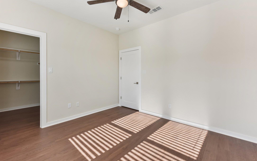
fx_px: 105
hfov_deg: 101.4
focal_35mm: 15
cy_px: 74
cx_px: 123
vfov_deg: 74.7
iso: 400
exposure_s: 1/200
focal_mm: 14
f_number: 8
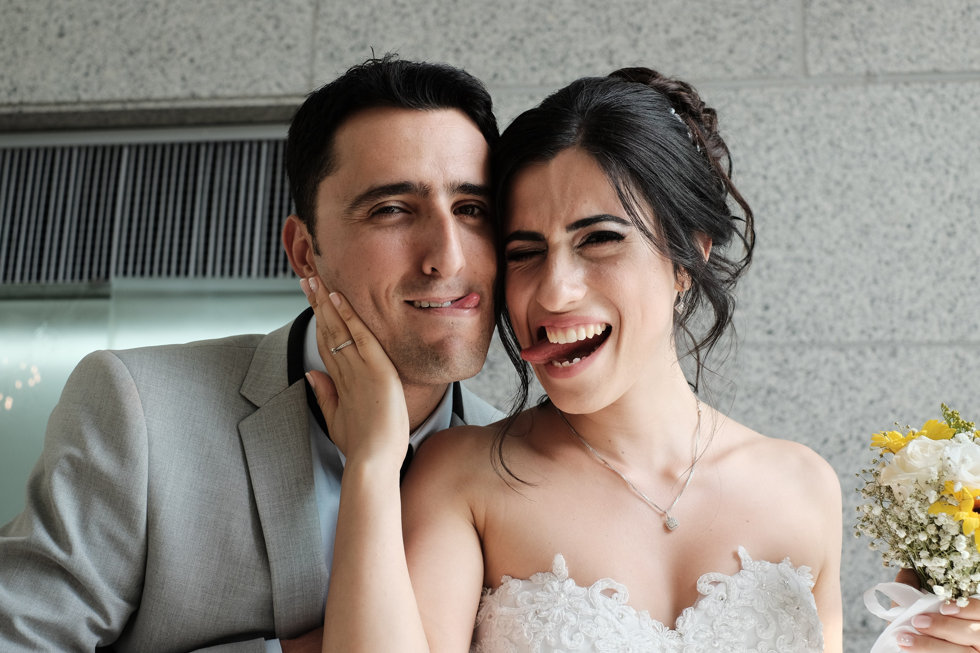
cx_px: 490
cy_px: 326
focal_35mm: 53
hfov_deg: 37.5
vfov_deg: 25.5
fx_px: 1443
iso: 400
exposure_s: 1/180
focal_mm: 35
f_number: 4.5
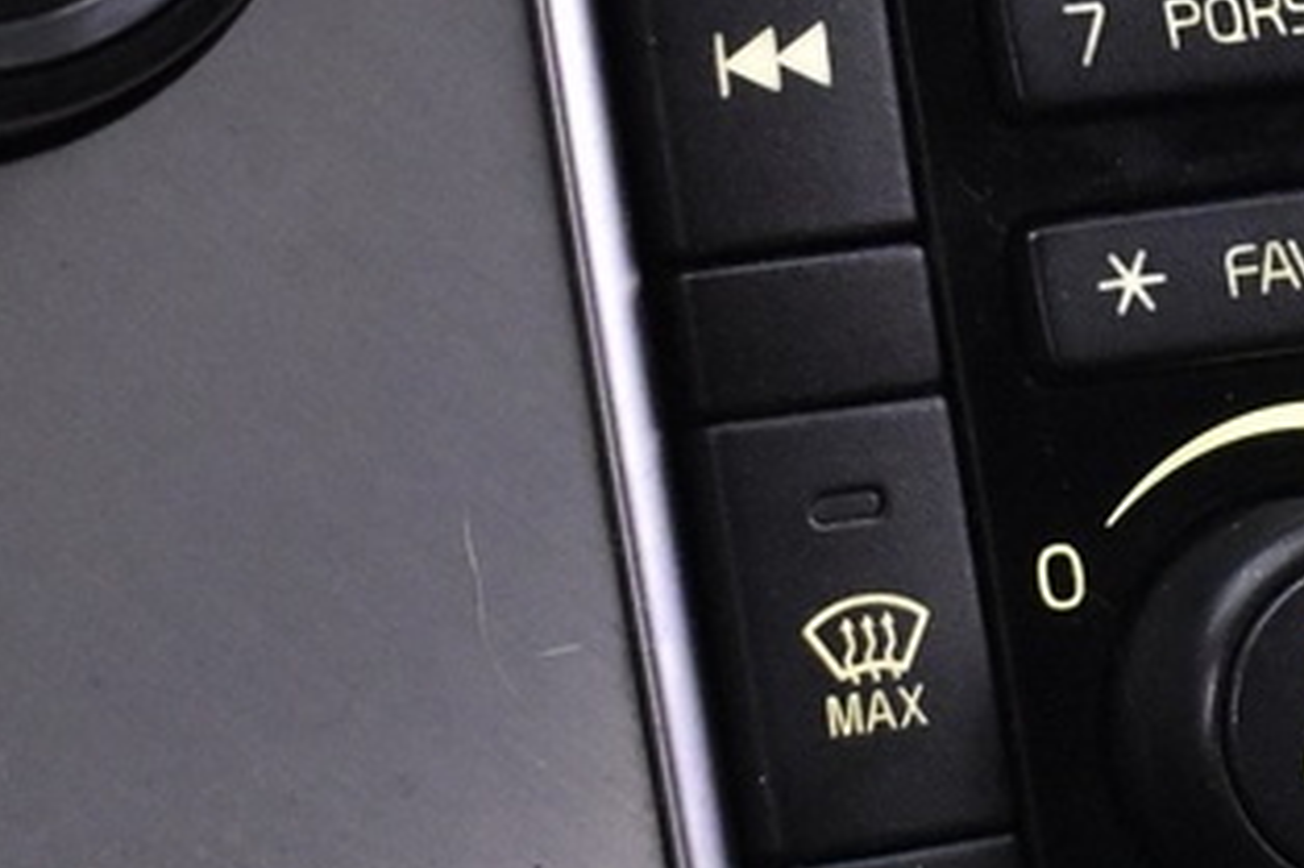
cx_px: 1337
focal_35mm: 217
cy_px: 507
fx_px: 7856
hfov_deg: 9.4
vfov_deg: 6.3
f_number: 4.2
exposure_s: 1/20
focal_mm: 28
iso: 3200
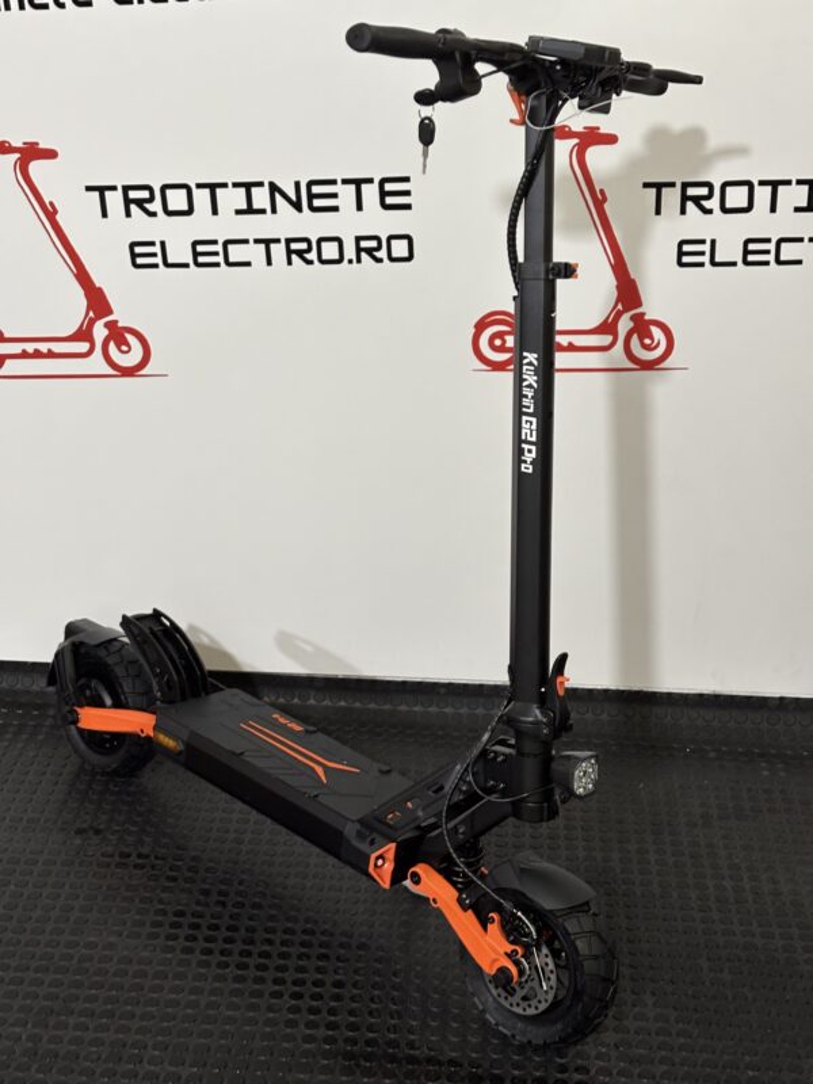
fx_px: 1628
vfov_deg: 36.8
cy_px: 542
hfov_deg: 28.0
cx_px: 406
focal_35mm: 52
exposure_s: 1/33
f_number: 1.6
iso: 160
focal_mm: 5.96
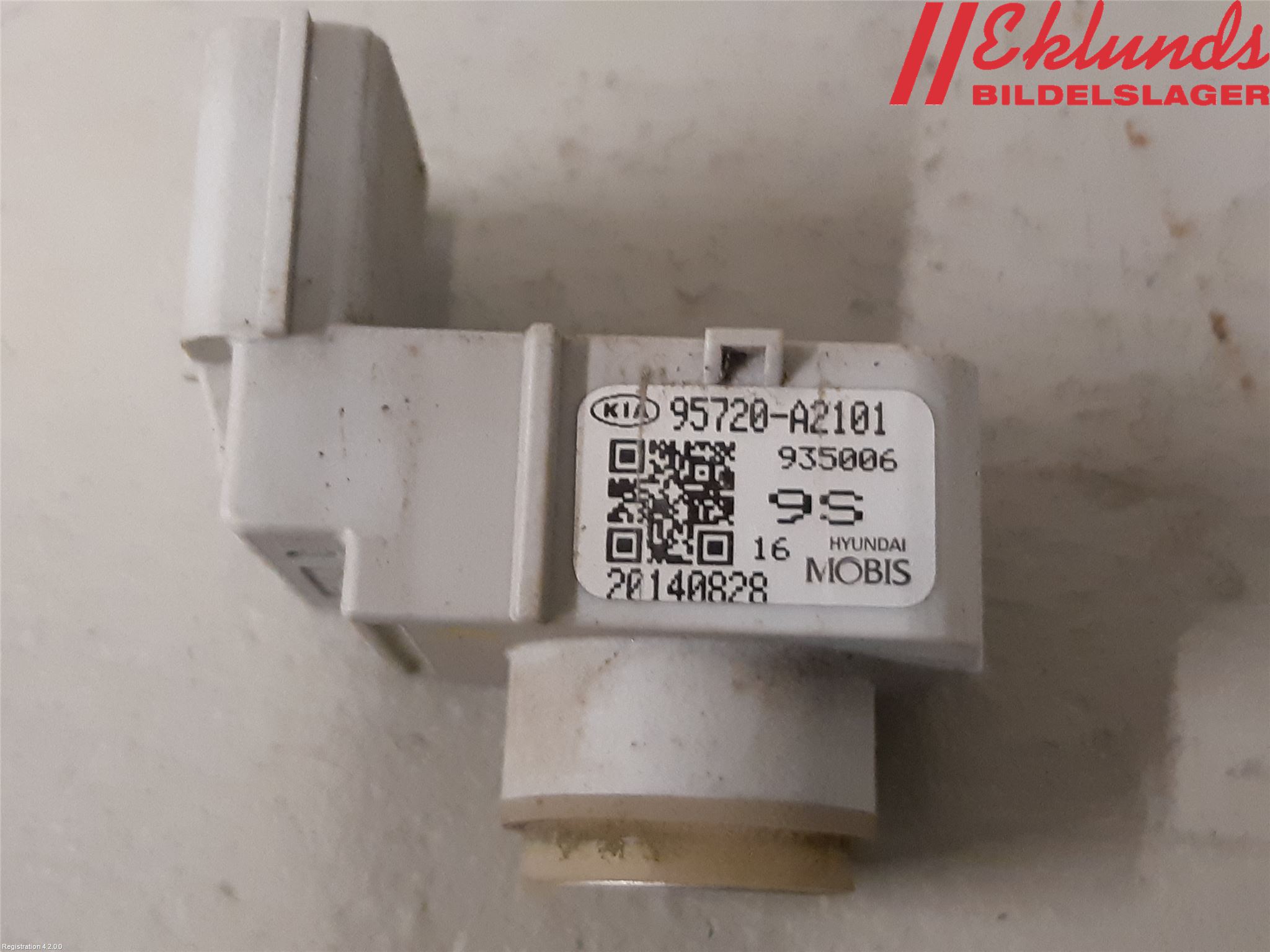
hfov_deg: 67.3
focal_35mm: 26
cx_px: 635
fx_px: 954
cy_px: 476
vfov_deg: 53.1
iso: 250
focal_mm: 3.93
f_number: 1.7
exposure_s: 1/50
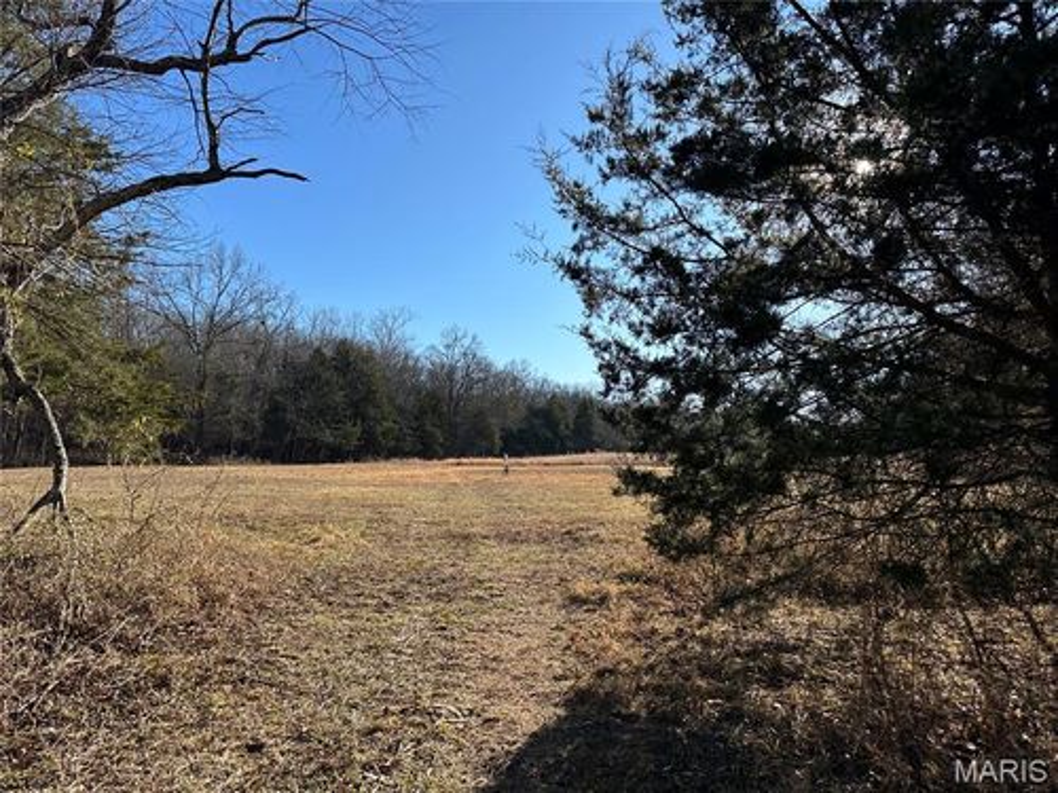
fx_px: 734
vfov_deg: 56.8
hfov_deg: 71.6
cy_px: 396
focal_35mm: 24
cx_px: 529
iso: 80
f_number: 1.78
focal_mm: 6.86
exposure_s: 1/2967
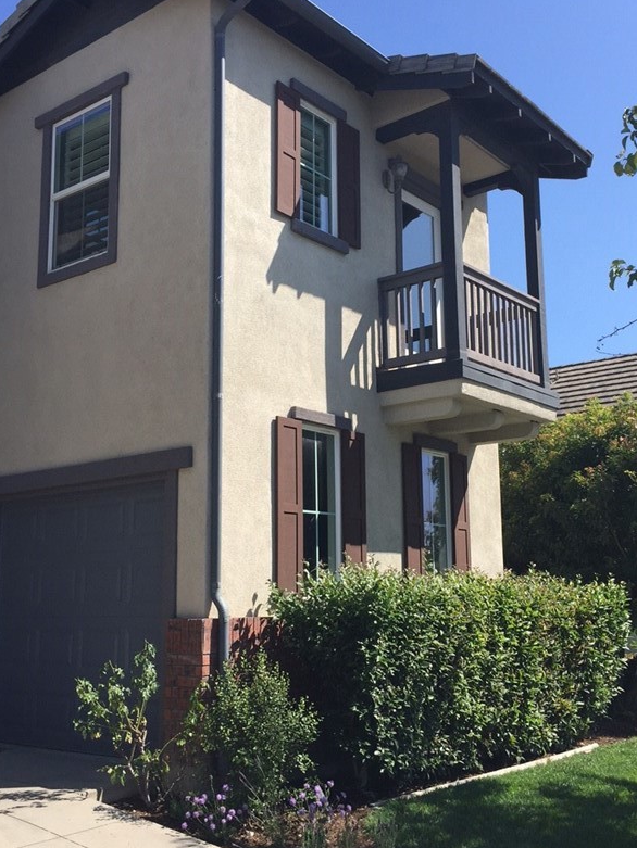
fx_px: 932
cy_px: 441
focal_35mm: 38
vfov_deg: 49.0
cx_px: 326
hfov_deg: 37.7
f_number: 2.2
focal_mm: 4.15
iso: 32
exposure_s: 1/1522
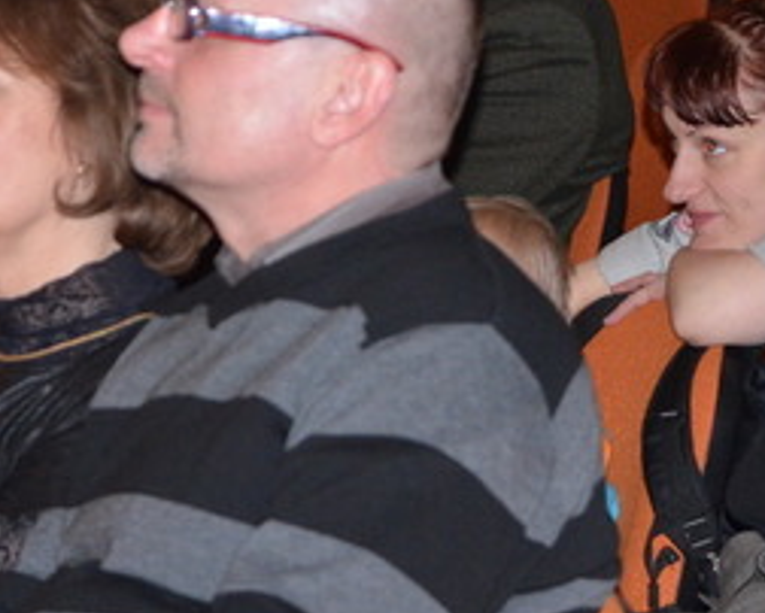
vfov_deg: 5.6
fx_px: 6276
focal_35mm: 277
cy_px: 194
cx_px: 540
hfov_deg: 7.0
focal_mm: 70
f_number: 5.6
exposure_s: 1/60
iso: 1600
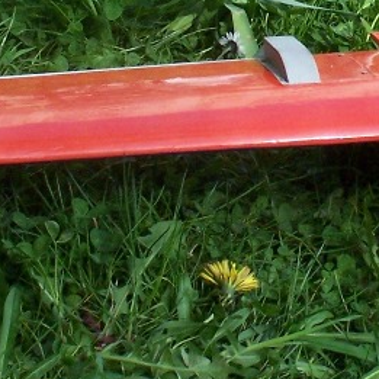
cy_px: 45
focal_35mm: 241
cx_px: 464
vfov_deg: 7.2
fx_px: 2985
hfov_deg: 7.2
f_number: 4.5
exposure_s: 1/500
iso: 200
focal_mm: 11.5
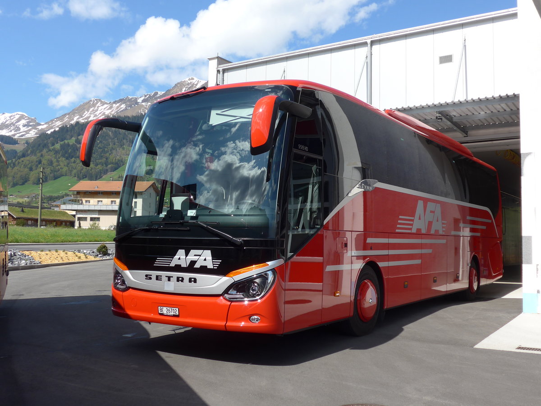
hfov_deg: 47.9
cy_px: 203
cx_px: 270
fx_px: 610
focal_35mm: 39
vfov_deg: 36.8
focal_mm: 8
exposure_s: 1/1600
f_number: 2.8
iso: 80
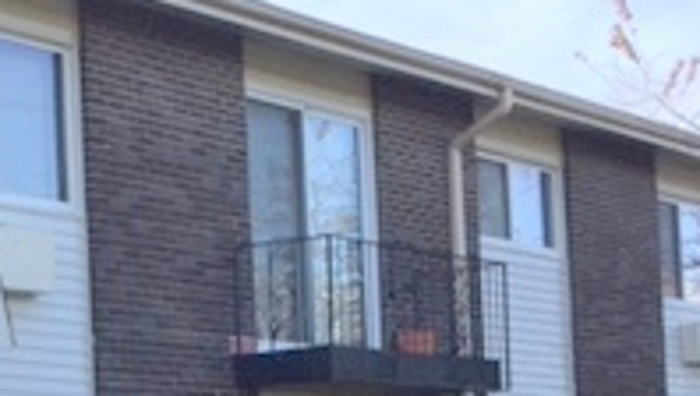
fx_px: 1896
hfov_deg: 20.1
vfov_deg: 11.7
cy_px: 477
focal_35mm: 102
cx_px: -32
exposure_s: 1/682
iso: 32
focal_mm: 4.15
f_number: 2.2
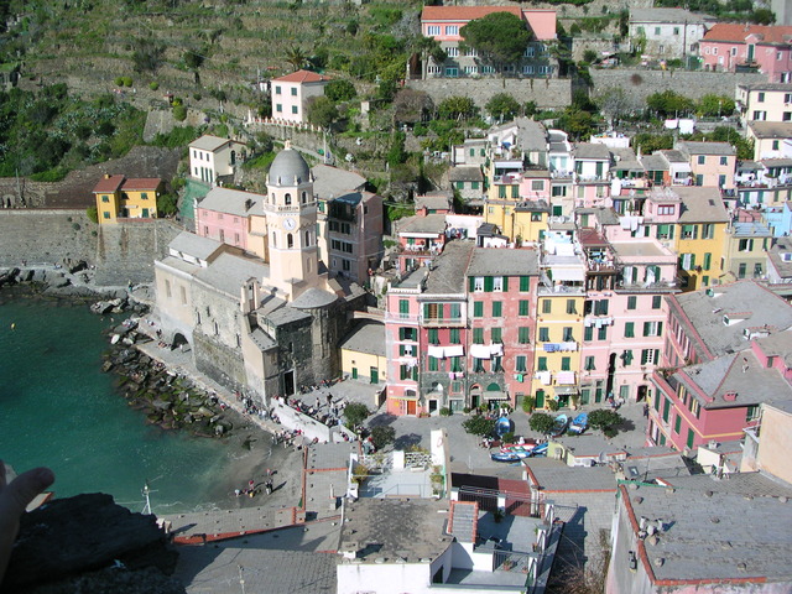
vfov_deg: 38.7
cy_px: 297
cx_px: 396
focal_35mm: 37
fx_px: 847
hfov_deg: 50.1
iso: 100
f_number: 2.7
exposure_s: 1/1453
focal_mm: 5.6
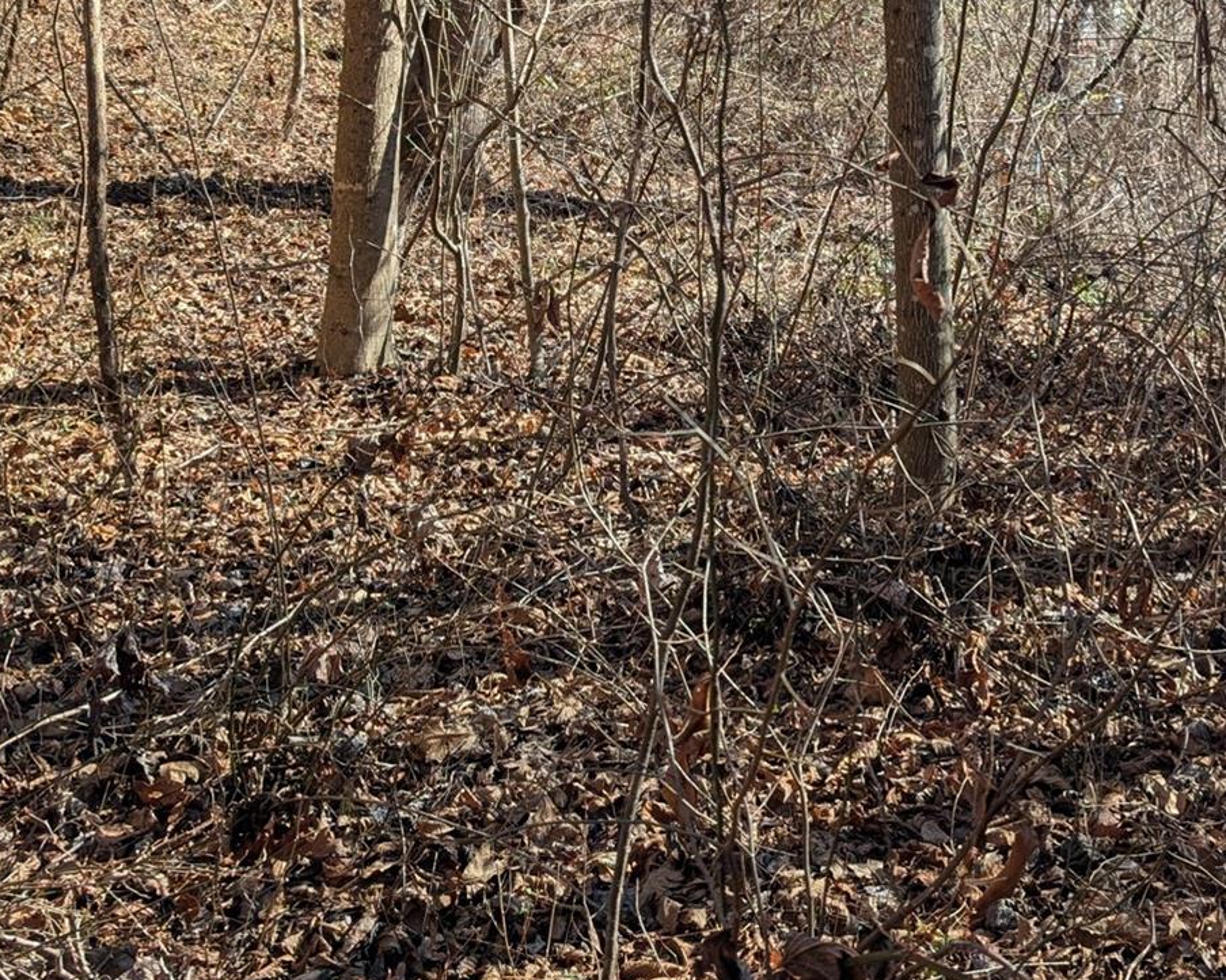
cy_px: 84
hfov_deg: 34.2
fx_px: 1923
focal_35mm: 53
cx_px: 1003
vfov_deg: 27.5
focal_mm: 6.9
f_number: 1.68
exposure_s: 1/429
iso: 20
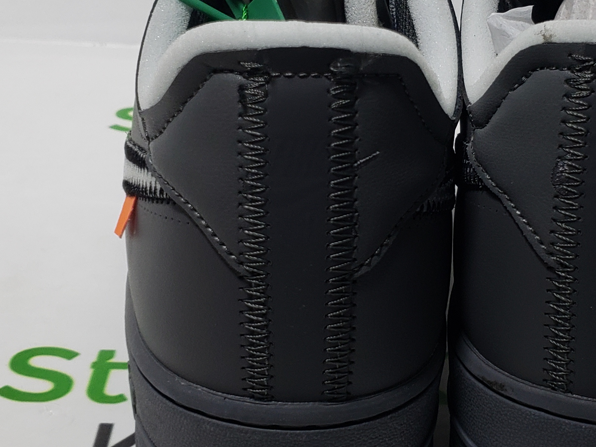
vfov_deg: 21.9
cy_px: 174
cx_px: 430
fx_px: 1153
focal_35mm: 67
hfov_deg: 28.6
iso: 50
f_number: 1.5
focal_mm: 4.3
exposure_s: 1/528
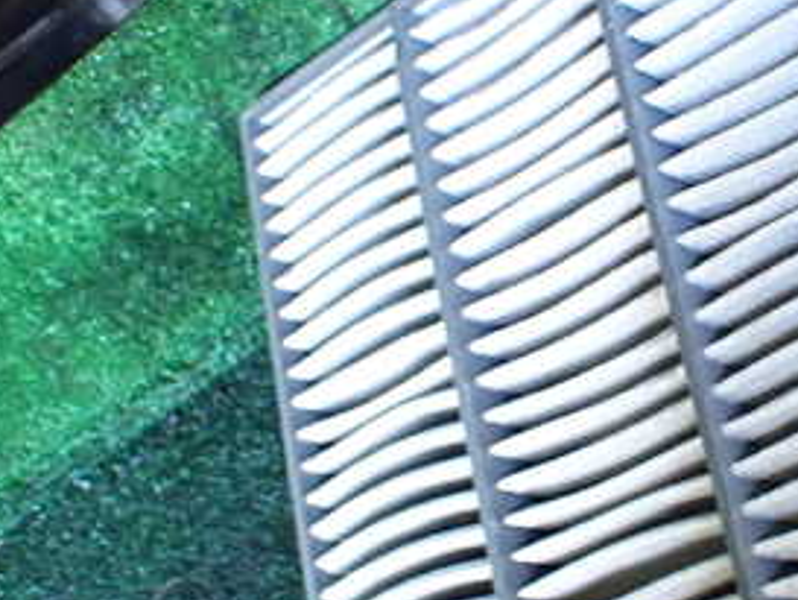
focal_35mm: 66
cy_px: 316
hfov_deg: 28.3
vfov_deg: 22.3
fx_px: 1522
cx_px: 716
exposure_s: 1/40
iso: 800
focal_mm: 5.4
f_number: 2.3
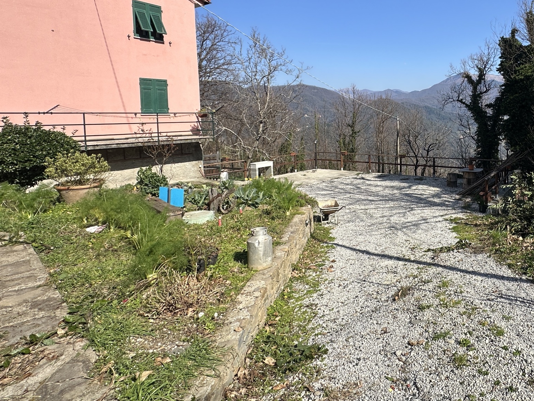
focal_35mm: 23
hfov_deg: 67.6
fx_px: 355
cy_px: 131
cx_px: 420
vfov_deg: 57.5
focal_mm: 2.22
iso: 50
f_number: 2.2
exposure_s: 1/1642
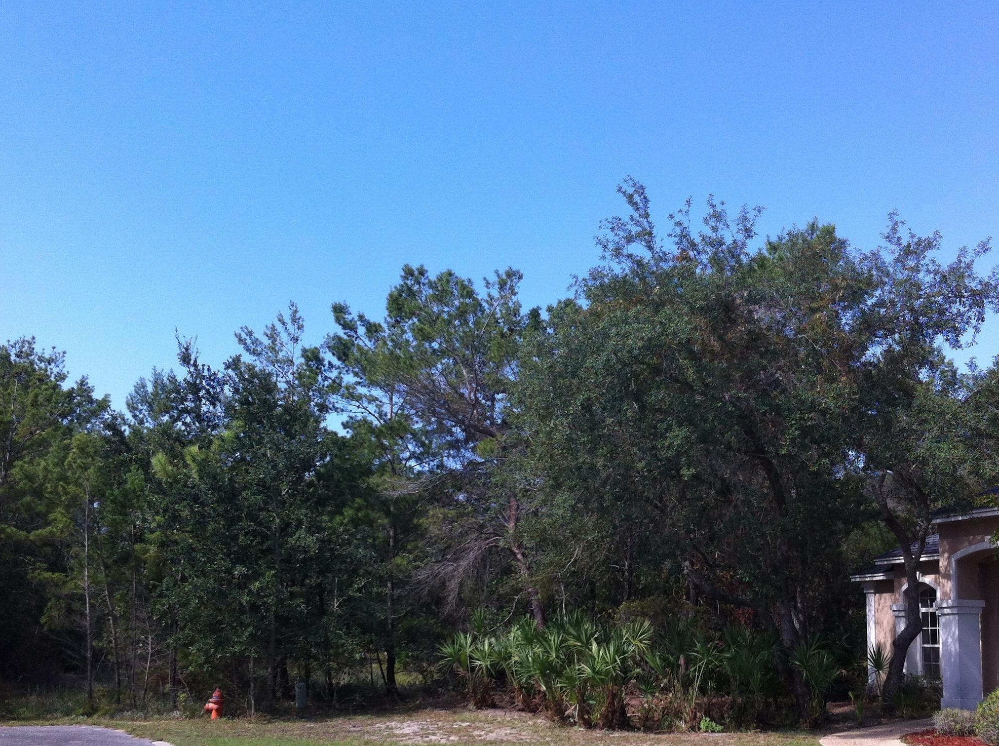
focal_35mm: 46
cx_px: 581
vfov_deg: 31.3
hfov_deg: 41.2
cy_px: 476
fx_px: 1326
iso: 80
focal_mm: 3.85
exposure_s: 1/702
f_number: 2.8
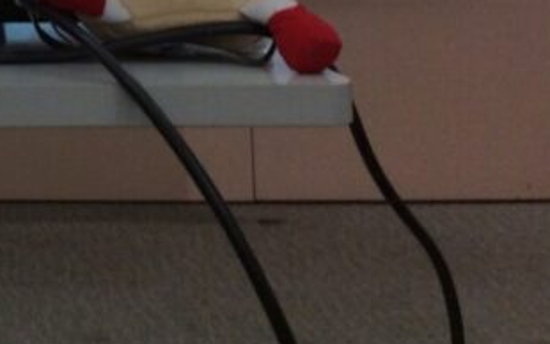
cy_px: -244
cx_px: -197
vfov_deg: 11.0
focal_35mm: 112
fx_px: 1679
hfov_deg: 17.3
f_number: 2.4
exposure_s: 1/40
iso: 40
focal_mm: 3.3
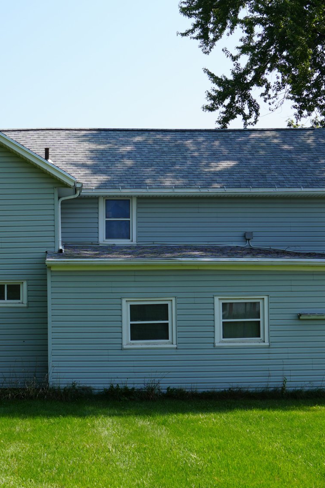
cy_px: 246
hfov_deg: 23.6
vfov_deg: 35.2
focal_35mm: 57
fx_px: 769
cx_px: 76
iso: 100
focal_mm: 25
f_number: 5
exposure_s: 1/400
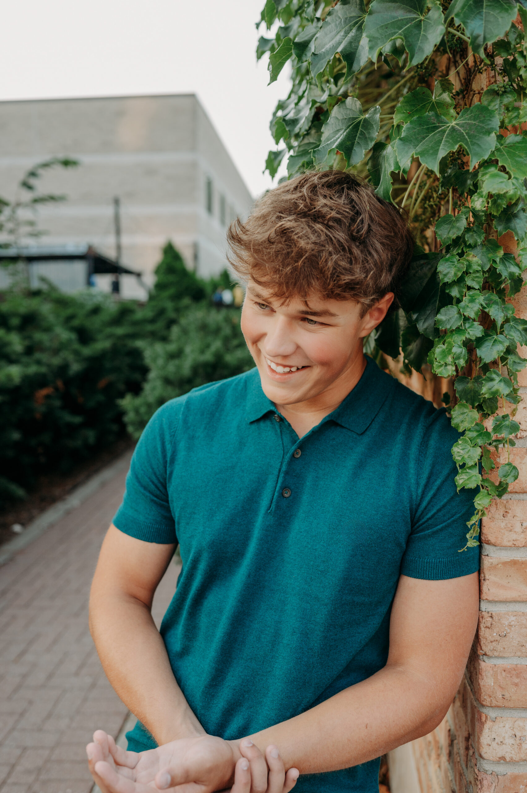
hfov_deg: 37.8
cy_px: 396
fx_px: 770
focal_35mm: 35
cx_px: 264
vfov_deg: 54.5
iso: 400
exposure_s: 1/400
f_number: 3.2
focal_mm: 35
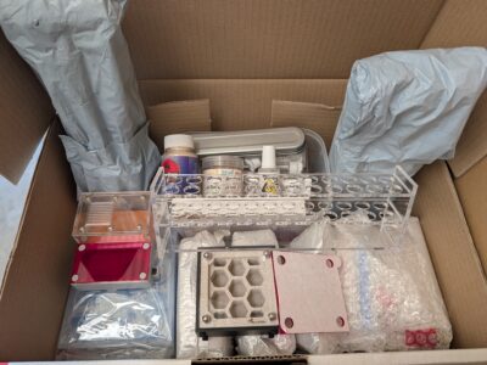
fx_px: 338
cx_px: 244
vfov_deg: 56.8
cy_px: 182
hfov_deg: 71.6
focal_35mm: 24
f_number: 1.68
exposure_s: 1/71.7
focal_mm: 6.9
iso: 19
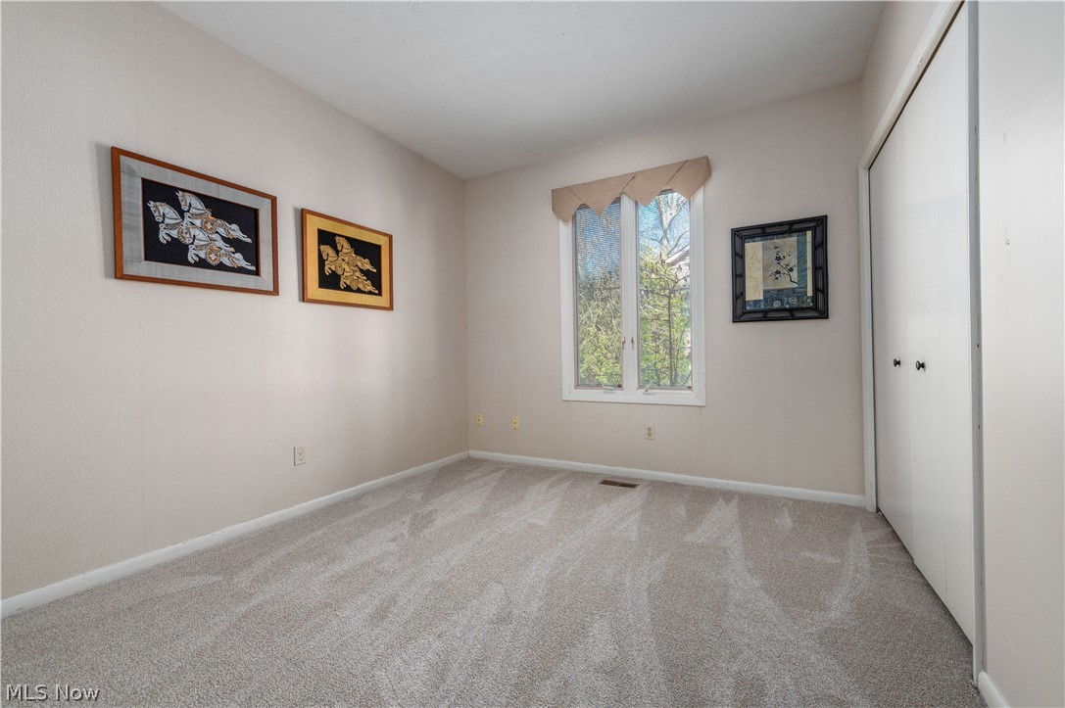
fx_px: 414
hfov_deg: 104.3
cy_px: 354
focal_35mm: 14
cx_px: 532
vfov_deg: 81.1
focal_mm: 14
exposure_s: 1/60
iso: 200
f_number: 9
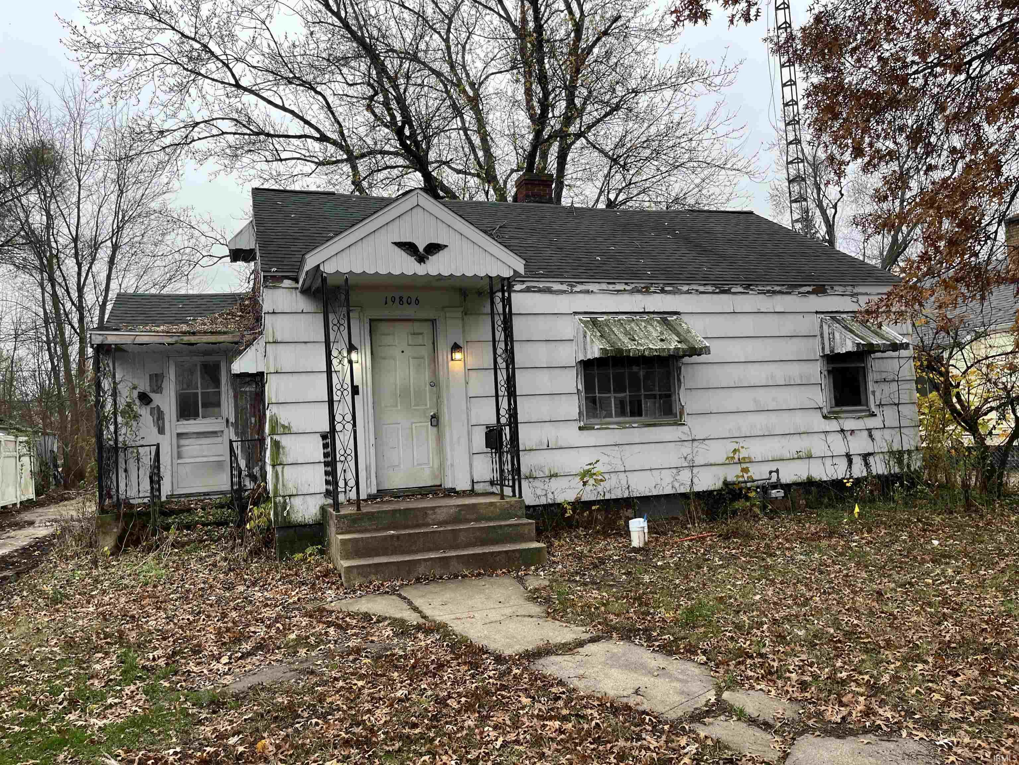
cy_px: 382
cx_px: 510
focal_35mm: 26
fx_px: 765
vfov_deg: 53.1
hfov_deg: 67.3
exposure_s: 1/187
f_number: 1.6
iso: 40
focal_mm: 5.1
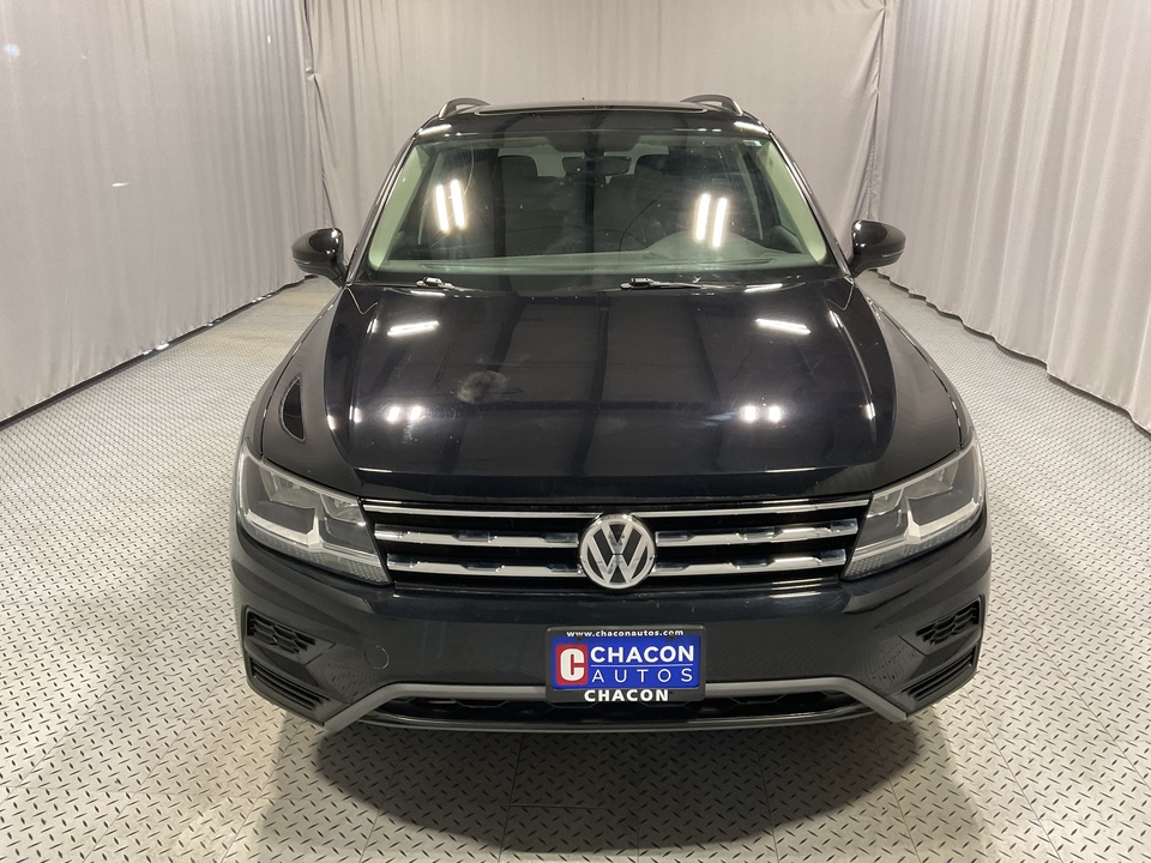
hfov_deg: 61.7
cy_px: 432
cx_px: 576
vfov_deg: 48.2
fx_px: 964
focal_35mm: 29
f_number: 1.8
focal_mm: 3
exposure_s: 1/50
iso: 80
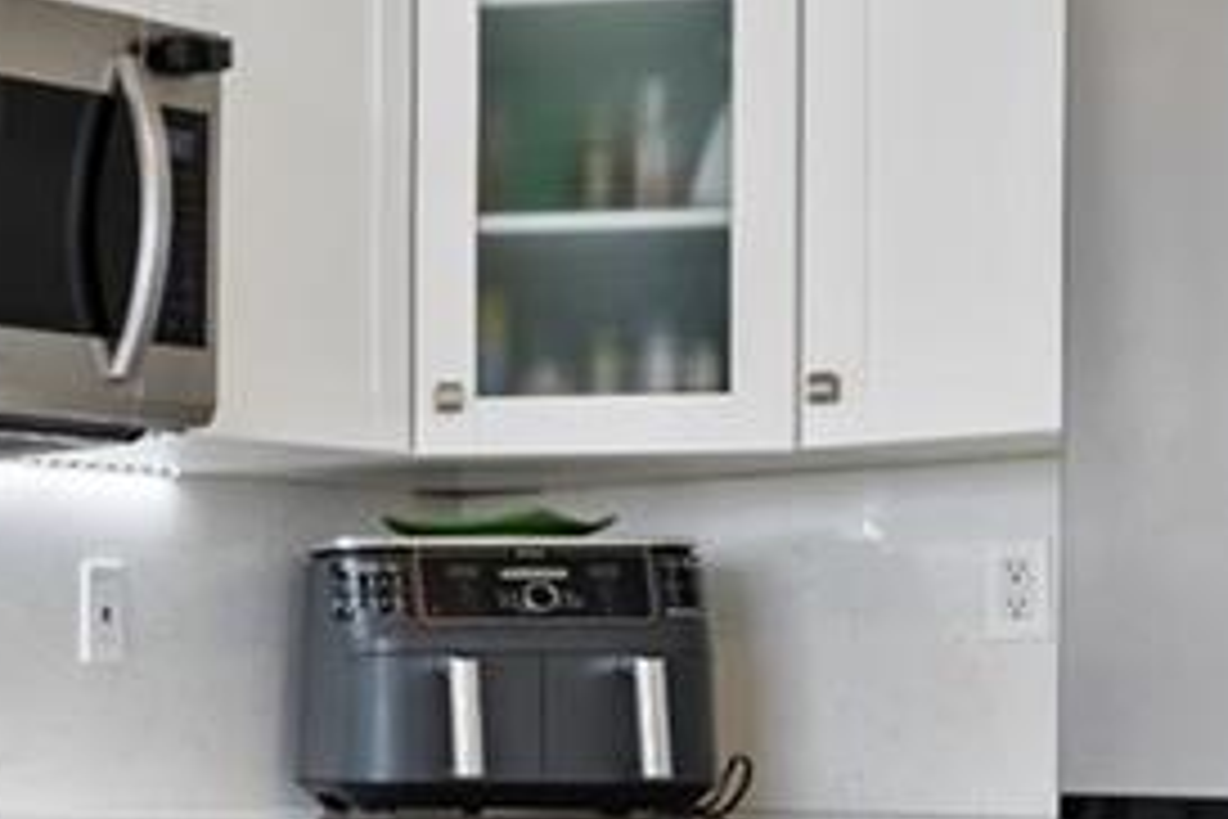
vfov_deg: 16.3
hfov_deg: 18.8
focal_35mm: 82
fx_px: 2797
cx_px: -1008
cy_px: 848
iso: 200
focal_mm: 14
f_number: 8
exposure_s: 1/20
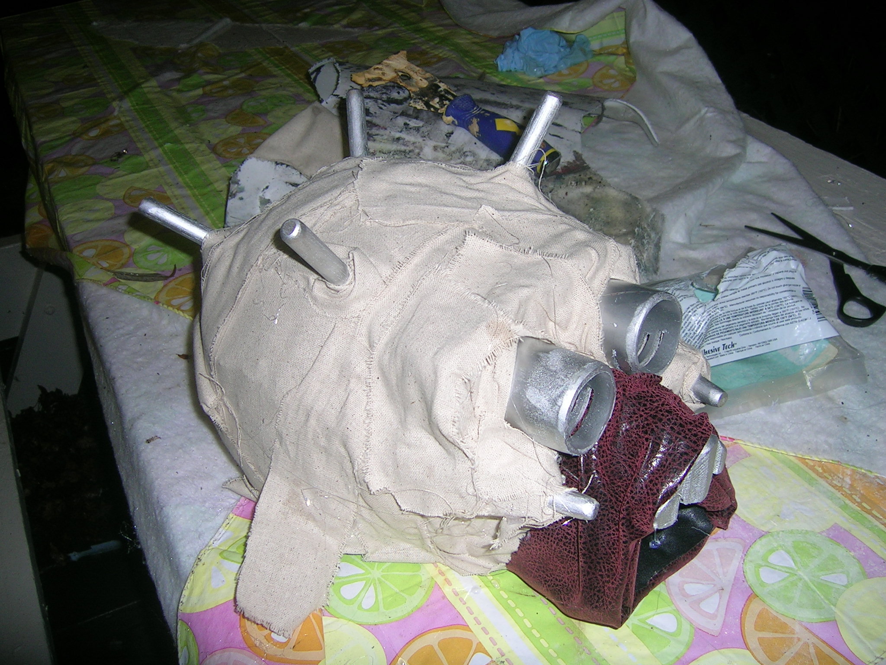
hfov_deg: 52.6
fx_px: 896
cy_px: 332
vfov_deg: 40.7
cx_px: 443
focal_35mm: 35
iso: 50
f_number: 2.8
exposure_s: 1/60.1
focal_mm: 5.4
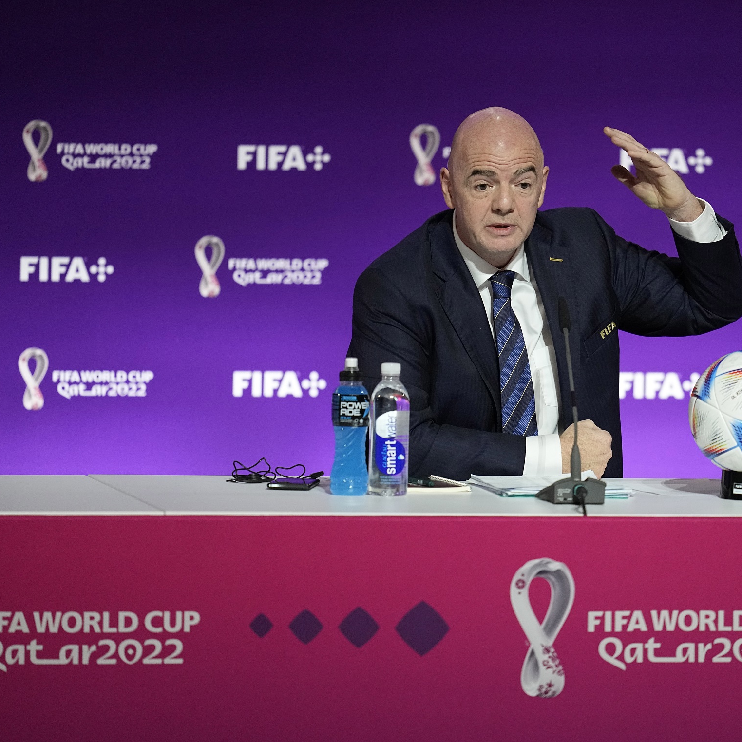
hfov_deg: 3.4
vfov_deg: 3.4
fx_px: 12392
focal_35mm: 511
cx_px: 528
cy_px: 371
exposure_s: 1/640
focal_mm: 400
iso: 3200
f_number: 2.8
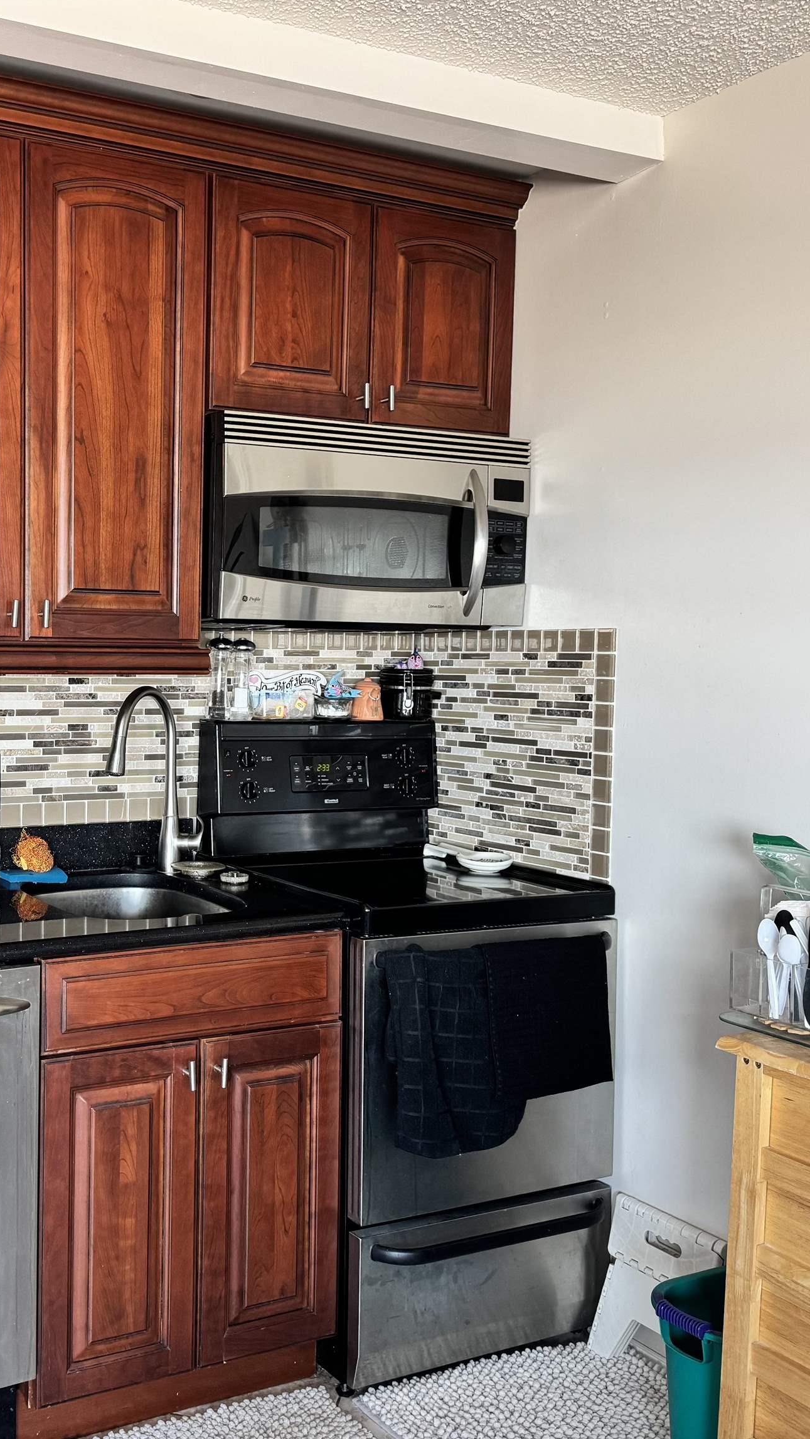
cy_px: 718
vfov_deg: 56.6
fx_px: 1336
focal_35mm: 35
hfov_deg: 32.7
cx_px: 147
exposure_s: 1/119
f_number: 1.78
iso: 200
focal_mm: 6.76
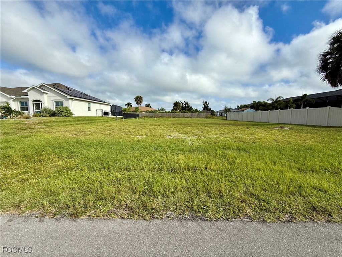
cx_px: 171
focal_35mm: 14
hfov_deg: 102.1
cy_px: 128
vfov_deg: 85.7
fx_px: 138
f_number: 2.2
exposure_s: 1/2237
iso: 50
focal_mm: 2.22
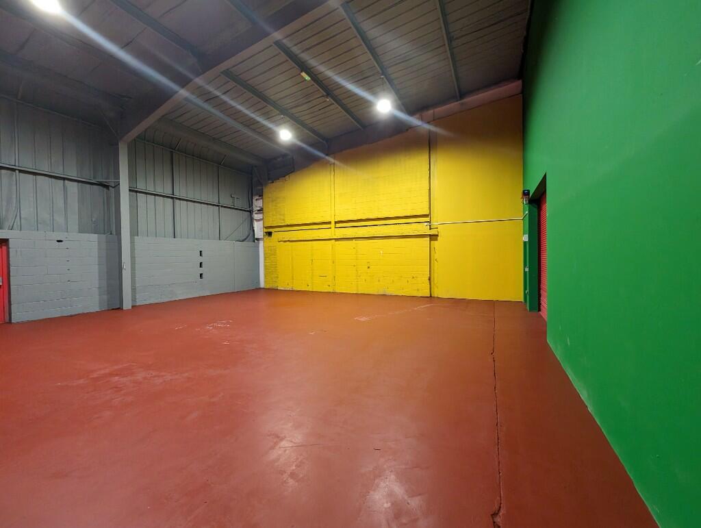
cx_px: 350
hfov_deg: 106.1
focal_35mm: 13
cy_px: 264
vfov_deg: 90.1
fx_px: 264
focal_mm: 1.95
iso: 339
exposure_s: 1/100
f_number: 2.2
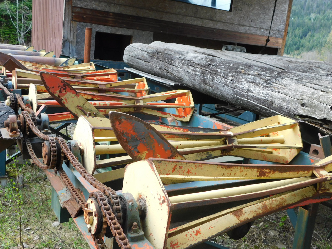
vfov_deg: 39.7
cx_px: 166
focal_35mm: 36
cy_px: 124
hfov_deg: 51.4
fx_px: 345
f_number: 3.5
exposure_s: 1/100
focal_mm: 6.3
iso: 125
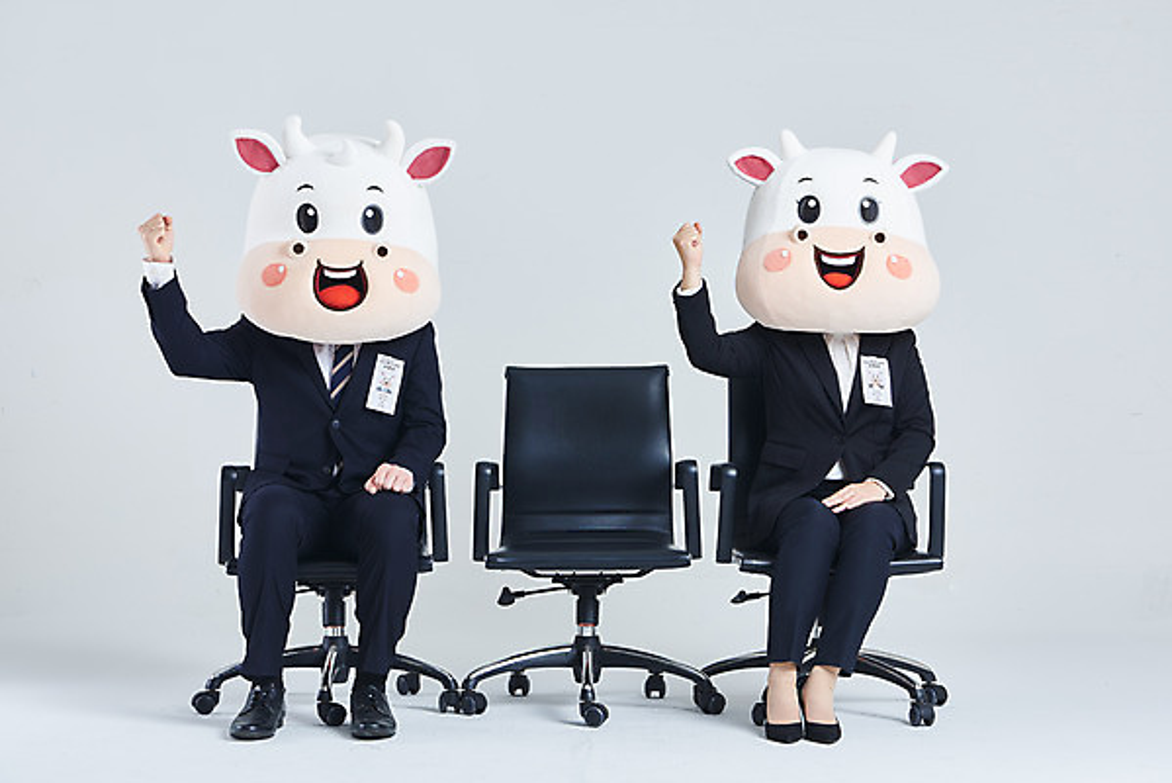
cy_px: 392
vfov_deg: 19.5
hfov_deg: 28.8
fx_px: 2280
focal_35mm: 70
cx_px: 586
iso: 100
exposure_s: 1/125
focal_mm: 70
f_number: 14
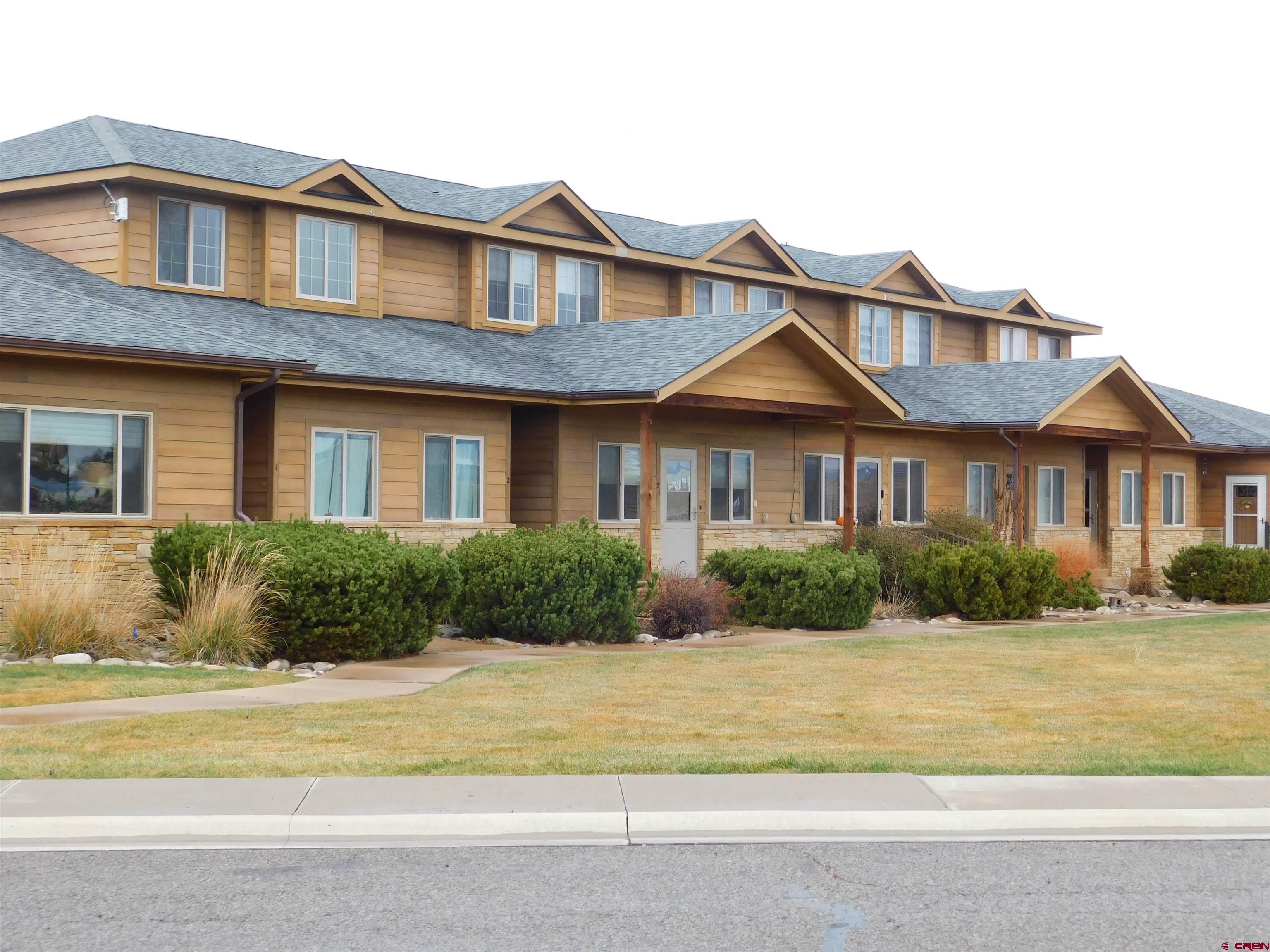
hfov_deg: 32.7
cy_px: 476
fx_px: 2165
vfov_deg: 24.8
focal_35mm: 59
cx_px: 635
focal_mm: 10.4
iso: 125
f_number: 4
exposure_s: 1/200
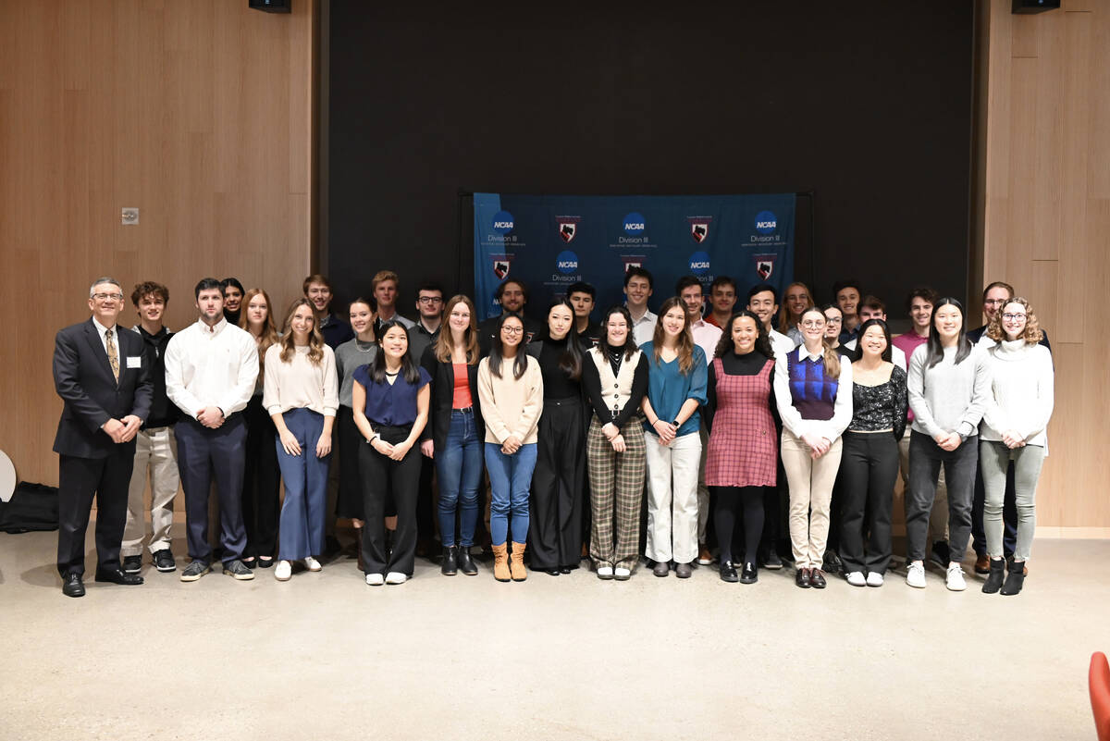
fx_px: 1018
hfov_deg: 57.2
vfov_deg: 40.0
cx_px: 555
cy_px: 370
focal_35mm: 33
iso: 4000
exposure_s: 1/60
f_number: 4.8
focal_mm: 33
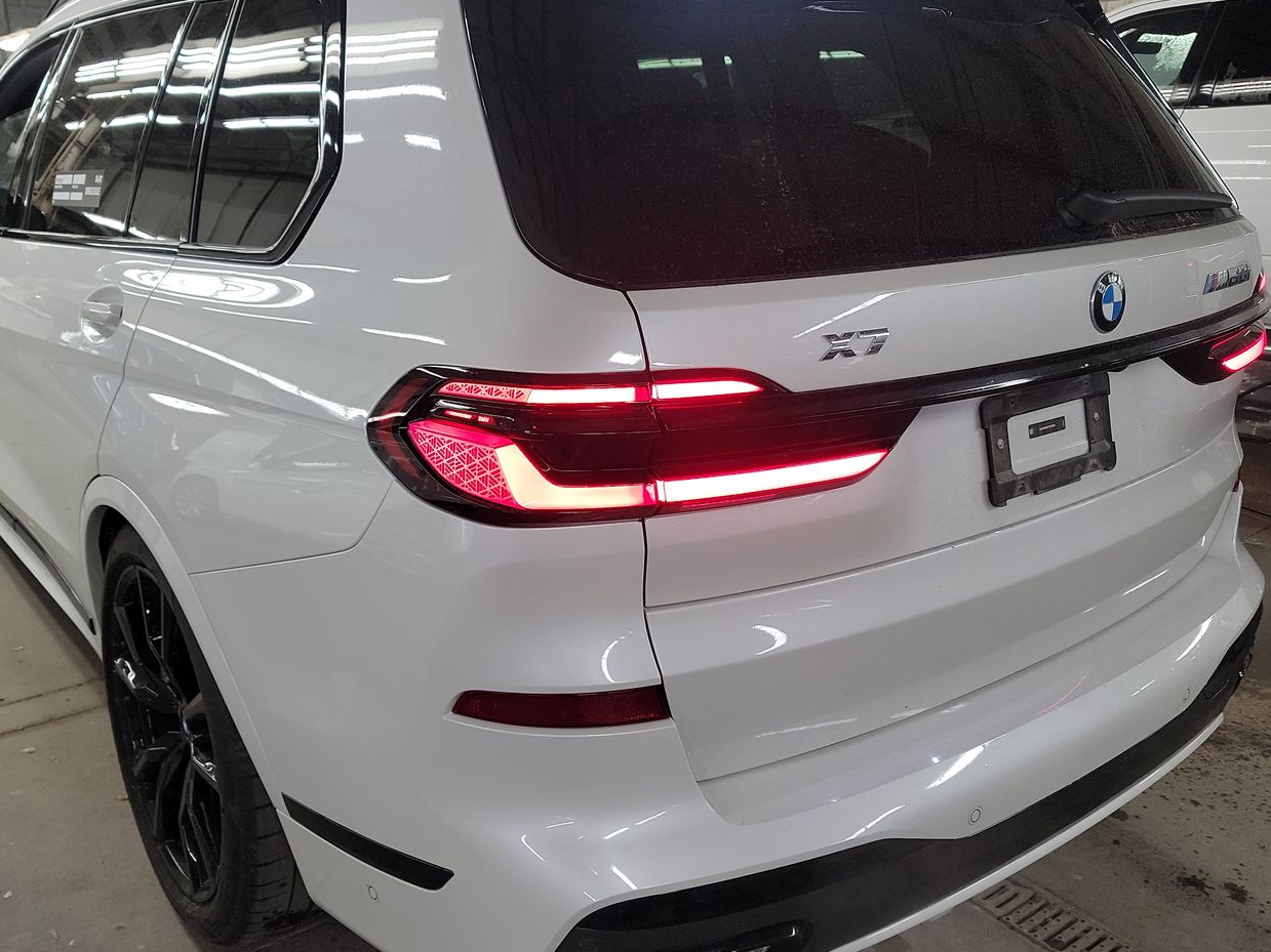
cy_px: 455
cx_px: 573
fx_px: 1138
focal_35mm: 31
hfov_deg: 58.2
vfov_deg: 45.4
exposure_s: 1/59
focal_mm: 6.7
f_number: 1.8
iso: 102
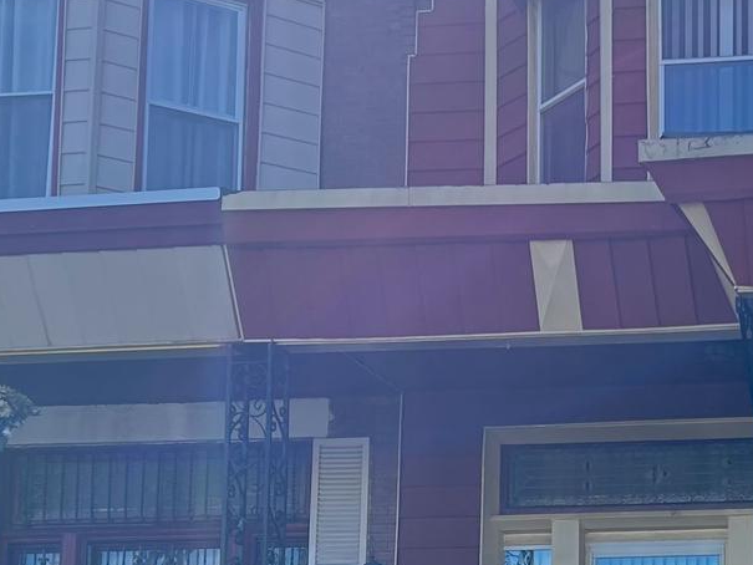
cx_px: 844
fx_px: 1915
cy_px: 564
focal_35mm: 88
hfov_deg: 21.1
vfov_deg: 16.4
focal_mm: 5.7
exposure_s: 1/1553
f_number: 1.5
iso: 50
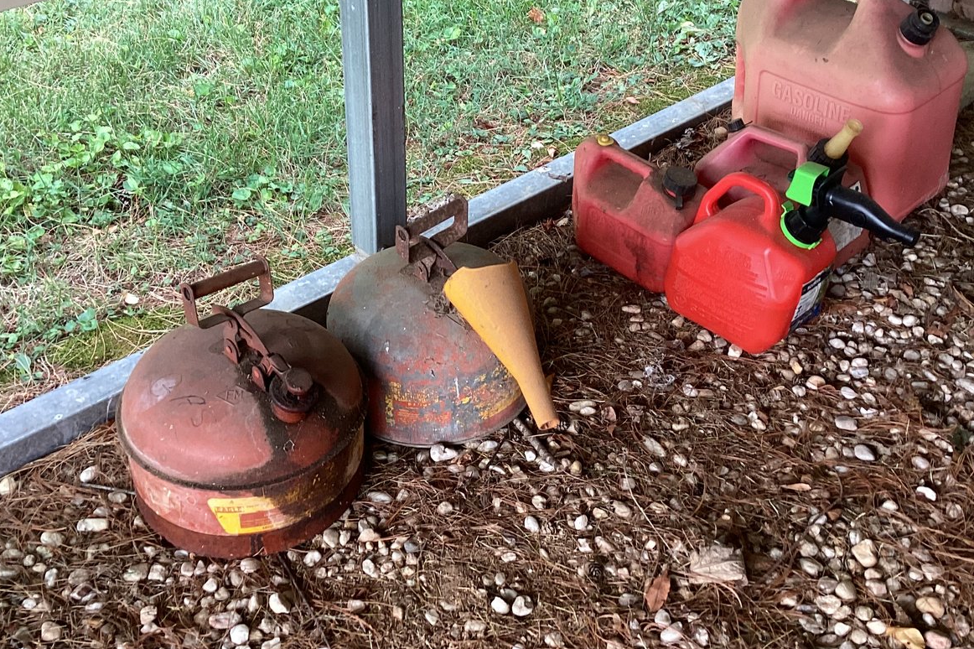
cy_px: 246
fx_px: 1136
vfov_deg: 31.7
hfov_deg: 46.4
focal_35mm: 42
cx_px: 483
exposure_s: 1/60
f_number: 2.4
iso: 80
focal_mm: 3.3
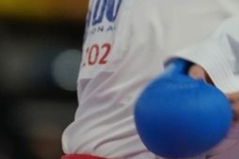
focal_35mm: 1409
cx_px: 214
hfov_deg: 1.5
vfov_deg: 1.0
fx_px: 9342
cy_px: 39
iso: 1250
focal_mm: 200
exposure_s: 1/1000
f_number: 2.8
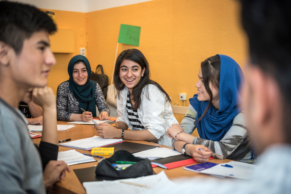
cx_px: 146
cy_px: 97
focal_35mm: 50
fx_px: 404
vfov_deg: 27.0
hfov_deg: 39.6
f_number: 2.8
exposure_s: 1/160
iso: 400
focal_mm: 50
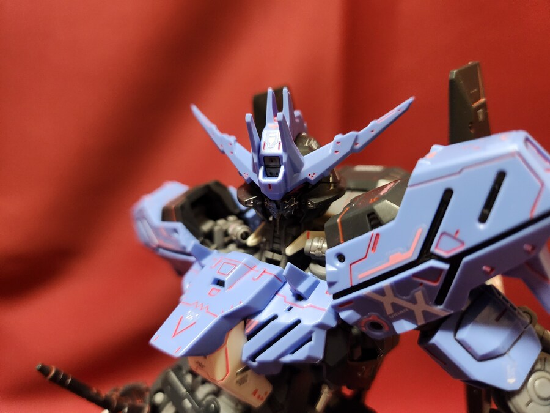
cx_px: 275
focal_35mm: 24
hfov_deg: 71.6
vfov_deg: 56.8
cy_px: 206
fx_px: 381
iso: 800
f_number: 1.8
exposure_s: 1/120
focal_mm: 5
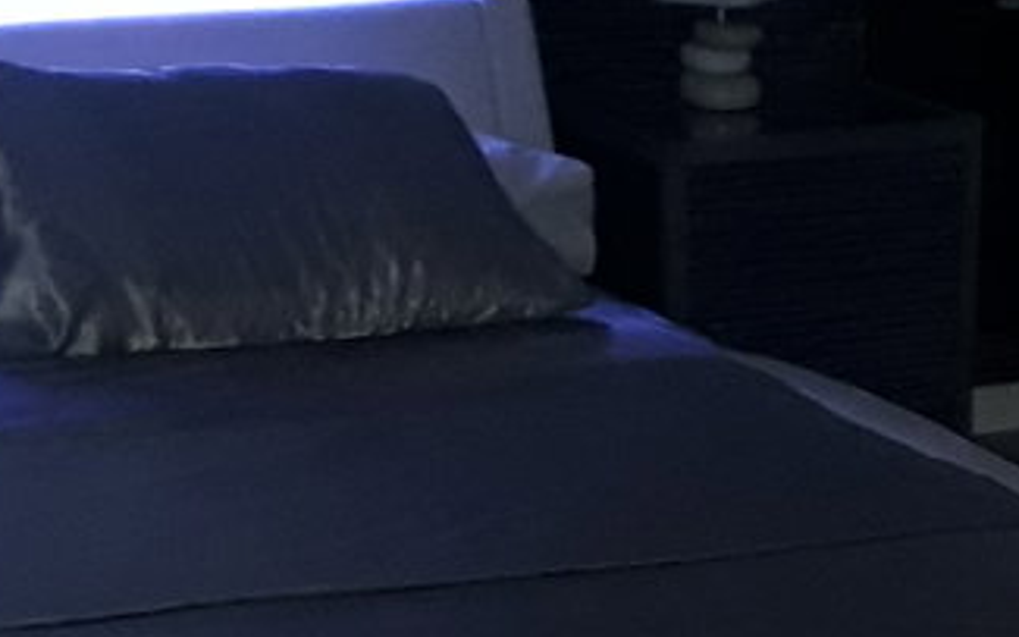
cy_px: 1290
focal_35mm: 141
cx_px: 906
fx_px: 3915
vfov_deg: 8.8
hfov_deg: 14.7
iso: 200
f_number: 1.9
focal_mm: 3.6
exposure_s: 1/20
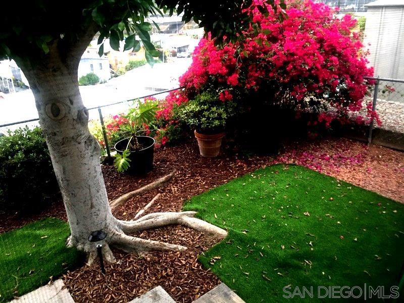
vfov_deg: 48.2
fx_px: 338
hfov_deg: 61.7
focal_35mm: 29
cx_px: 202
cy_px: 152
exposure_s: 1/10
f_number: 2.2
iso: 80
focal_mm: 4.15
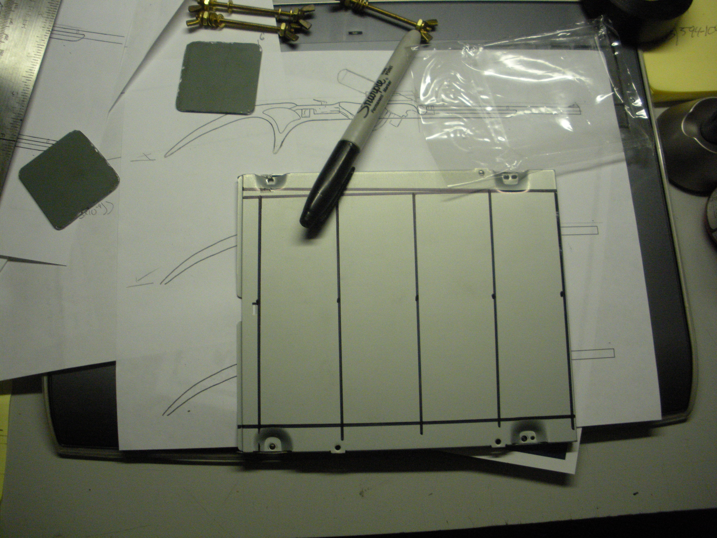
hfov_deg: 51.4
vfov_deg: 39.7
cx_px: 358
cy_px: 269
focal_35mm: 36
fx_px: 746
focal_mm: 6.3
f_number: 3.5
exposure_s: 1/57.5
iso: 320
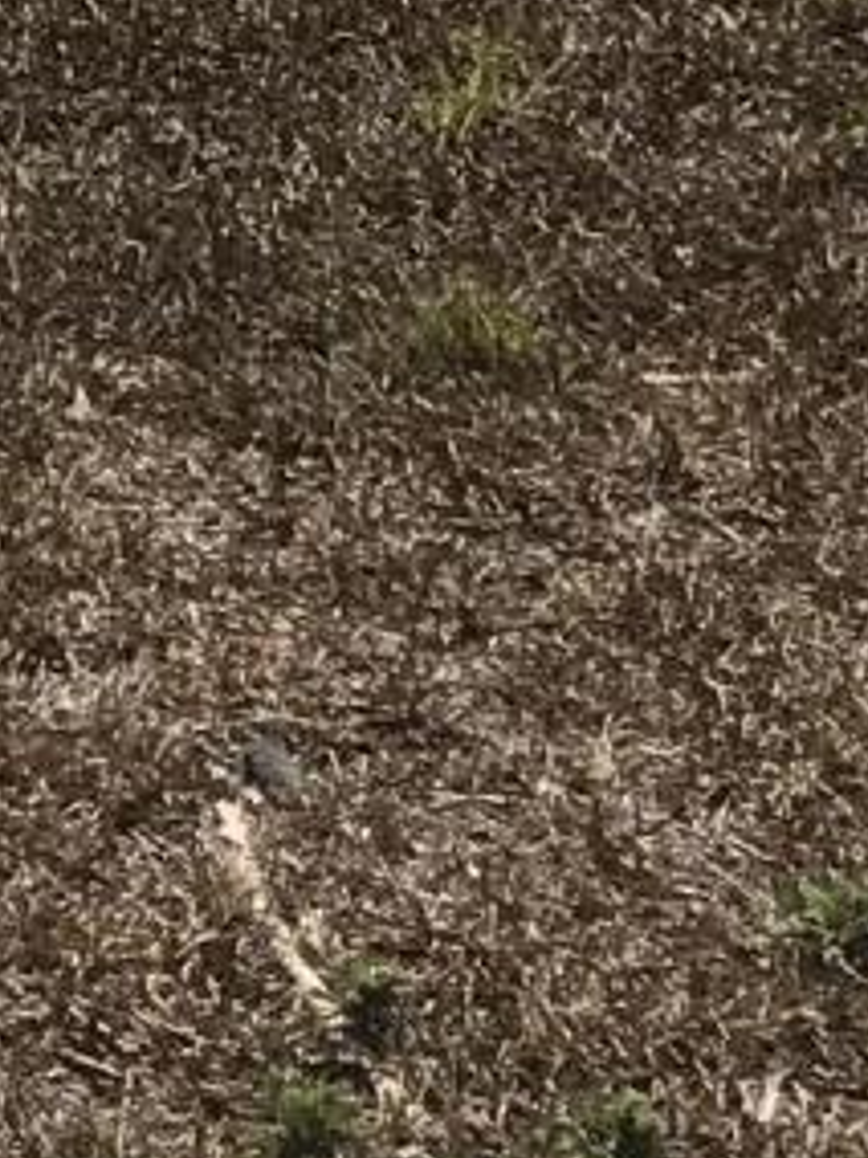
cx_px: -277
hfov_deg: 7.5
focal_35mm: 197
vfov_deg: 8.9
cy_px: -1814
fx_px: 6586
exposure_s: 1/4808
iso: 20
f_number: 1.8
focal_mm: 3.99
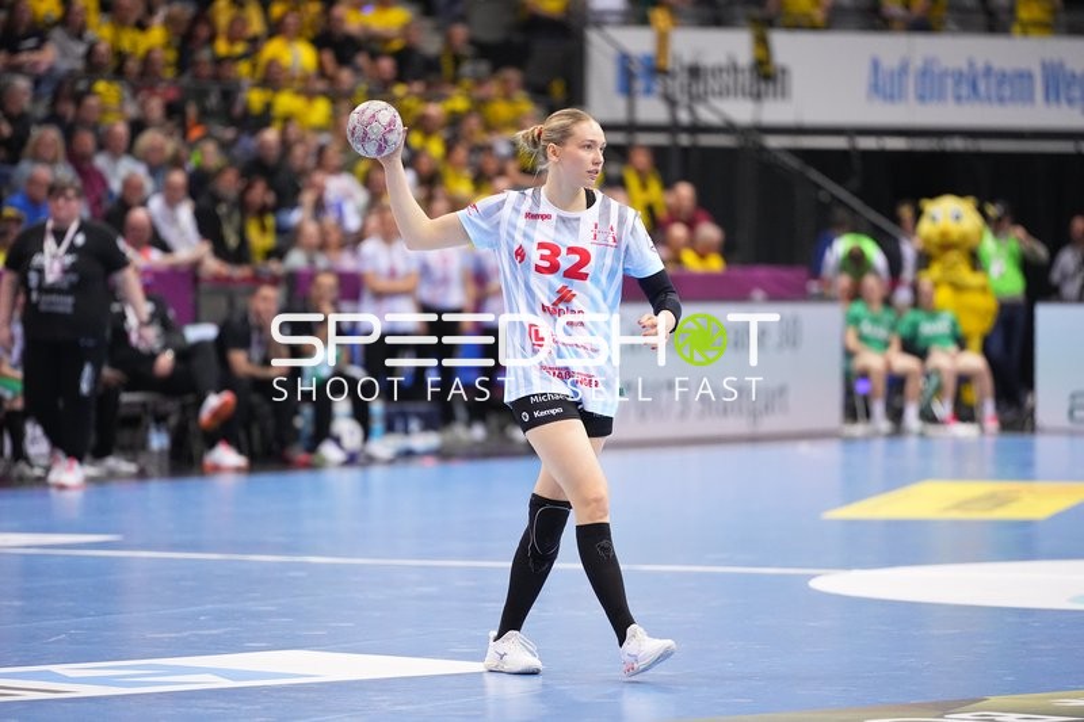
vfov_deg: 6.9
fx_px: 6021
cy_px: 361
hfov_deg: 10.3
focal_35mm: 200
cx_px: 542
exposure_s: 1/1600
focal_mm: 200
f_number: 2.8
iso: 5000
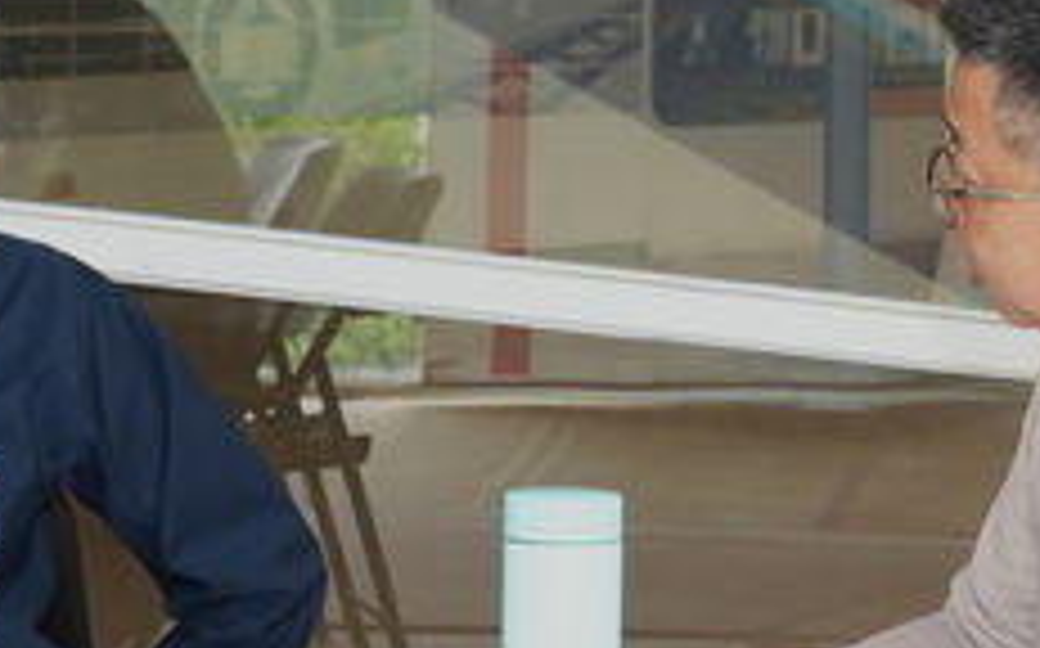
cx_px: 779
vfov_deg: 6.9
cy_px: 302
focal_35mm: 191
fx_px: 5410
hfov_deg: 11.0
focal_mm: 72
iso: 3200
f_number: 11
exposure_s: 1/60
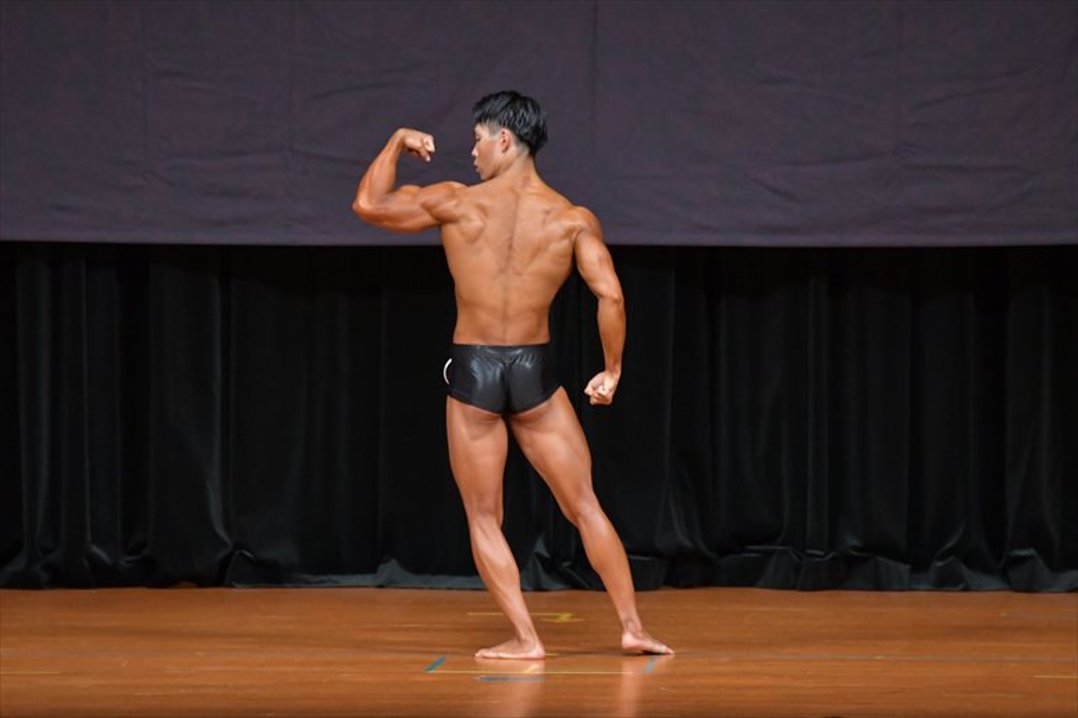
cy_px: 359
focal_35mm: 270
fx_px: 8081
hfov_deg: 7.6
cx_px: 539
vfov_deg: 5.1
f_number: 5.6
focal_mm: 180
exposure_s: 1/400
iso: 5000
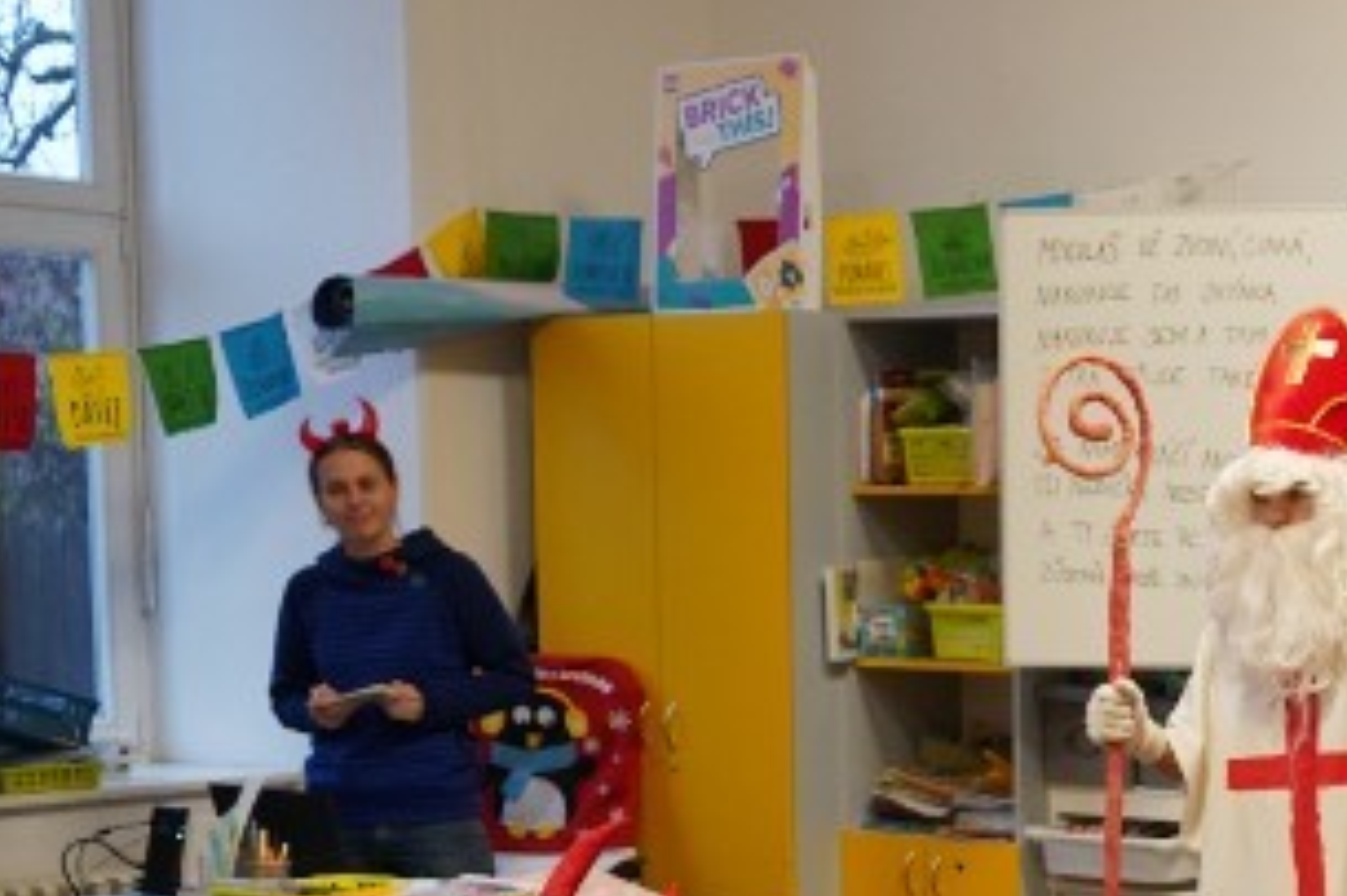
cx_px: 1471
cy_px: 783
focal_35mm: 76
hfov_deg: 24.9
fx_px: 2842
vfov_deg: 17.7
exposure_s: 1/160
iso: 1600
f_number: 3.5
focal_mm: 29
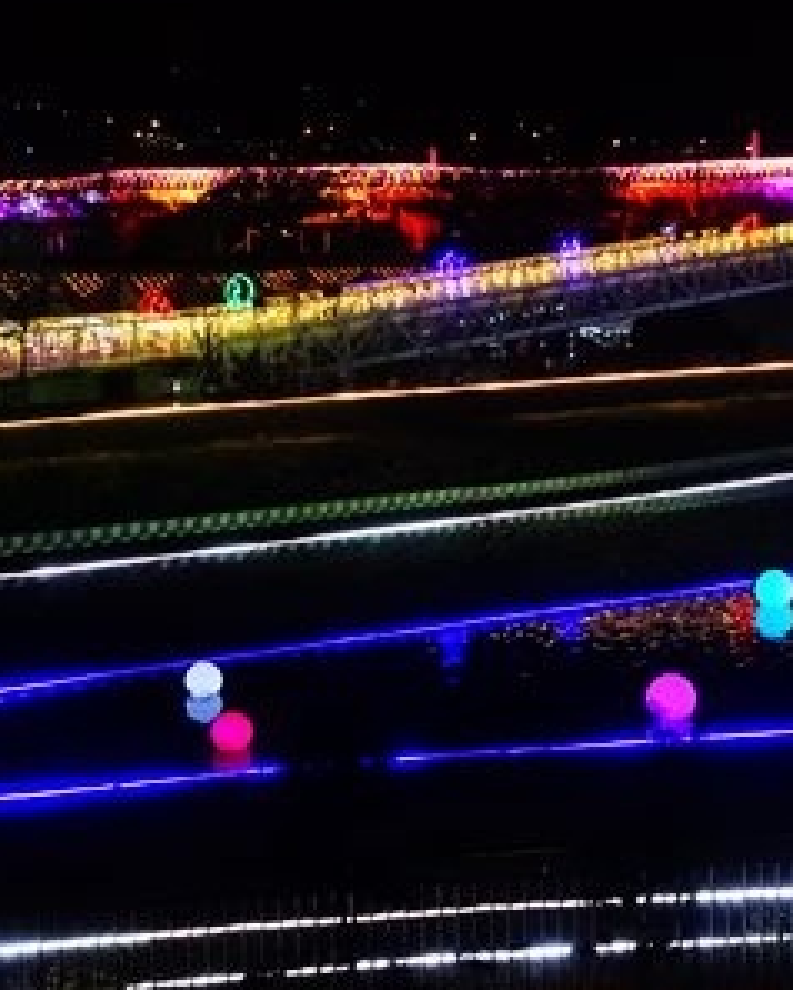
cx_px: 690
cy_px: 458
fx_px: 2286
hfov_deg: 19.4
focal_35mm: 78
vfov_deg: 24.4
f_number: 2.8
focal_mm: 14.1
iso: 3200
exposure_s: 1/100
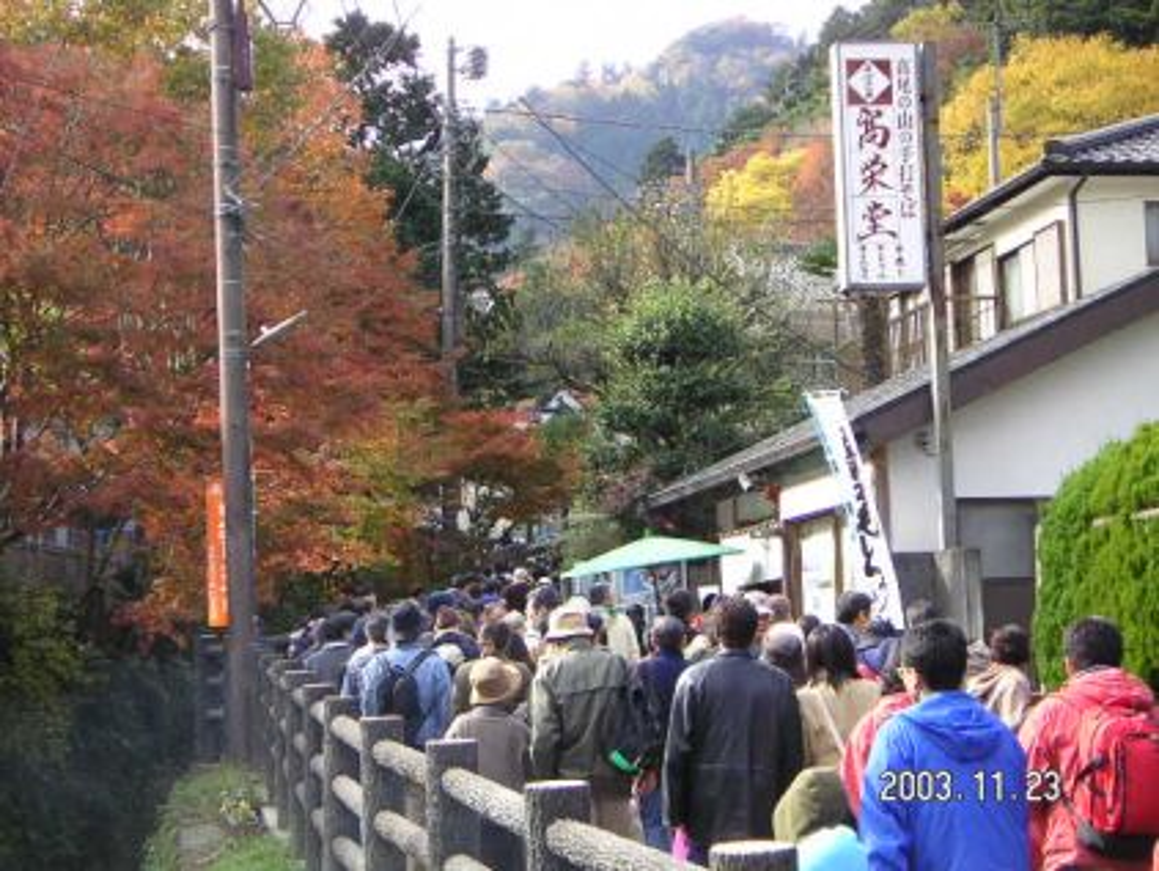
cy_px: 436
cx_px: 580
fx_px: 2379
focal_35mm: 71
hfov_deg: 27.4
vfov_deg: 20.7
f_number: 3.3
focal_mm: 9.3
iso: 64
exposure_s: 1/125
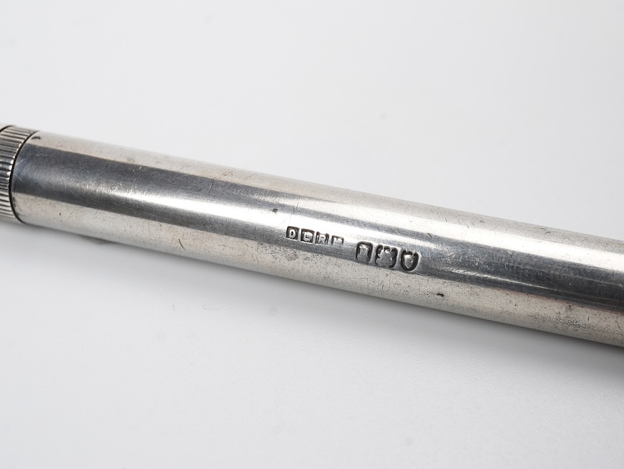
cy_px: 240
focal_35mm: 56
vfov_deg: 26.1
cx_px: 381
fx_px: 1010
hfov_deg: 34.2
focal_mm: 30
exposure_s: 1/100
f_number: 18
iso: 400
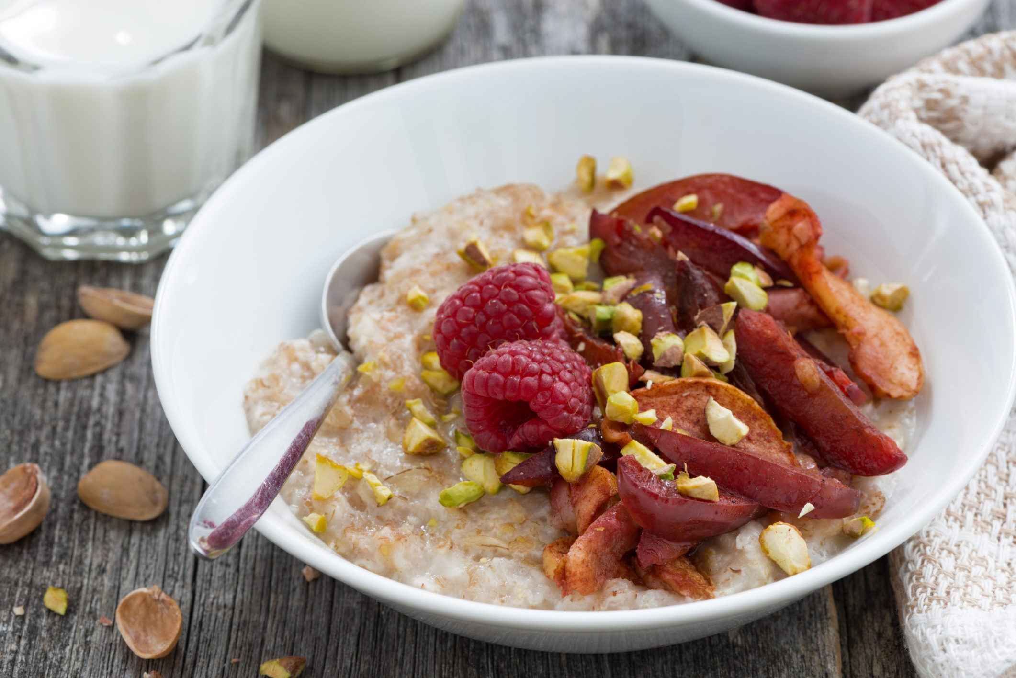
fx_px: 2964
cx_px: 508
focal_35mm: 105
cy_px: 339
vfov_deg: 13.0
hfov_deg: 19.5
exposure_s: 1/125
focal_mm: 105
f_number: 13
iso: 100
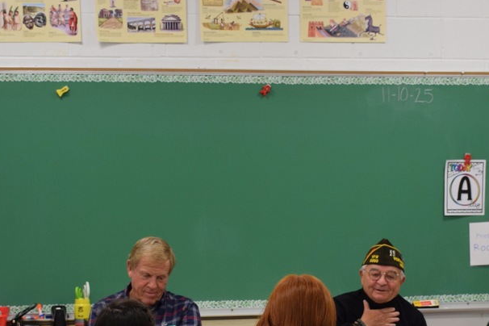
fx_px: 1361
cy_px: 305
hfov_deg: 20.3
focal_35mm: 100
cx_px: 316
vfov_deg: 13.5
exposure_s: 1/60
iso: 640
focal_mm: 27
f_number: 4
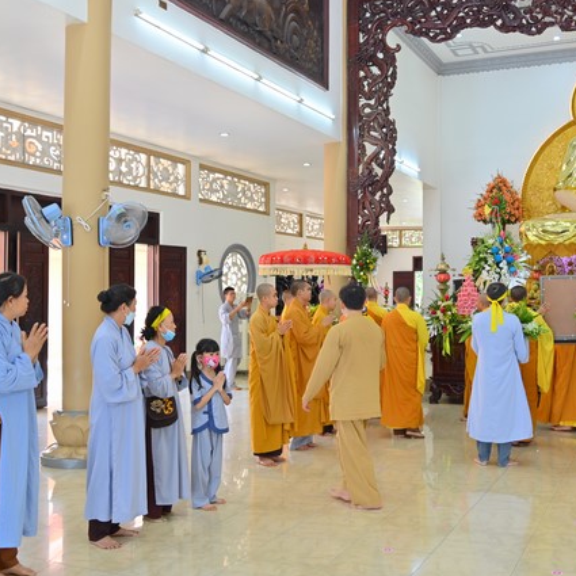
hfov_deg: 42.7
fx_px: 734
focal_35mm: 39
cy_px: 288
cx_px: 342
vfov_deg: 42.8
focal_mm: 30
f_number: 5
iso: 800
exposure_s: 1/100
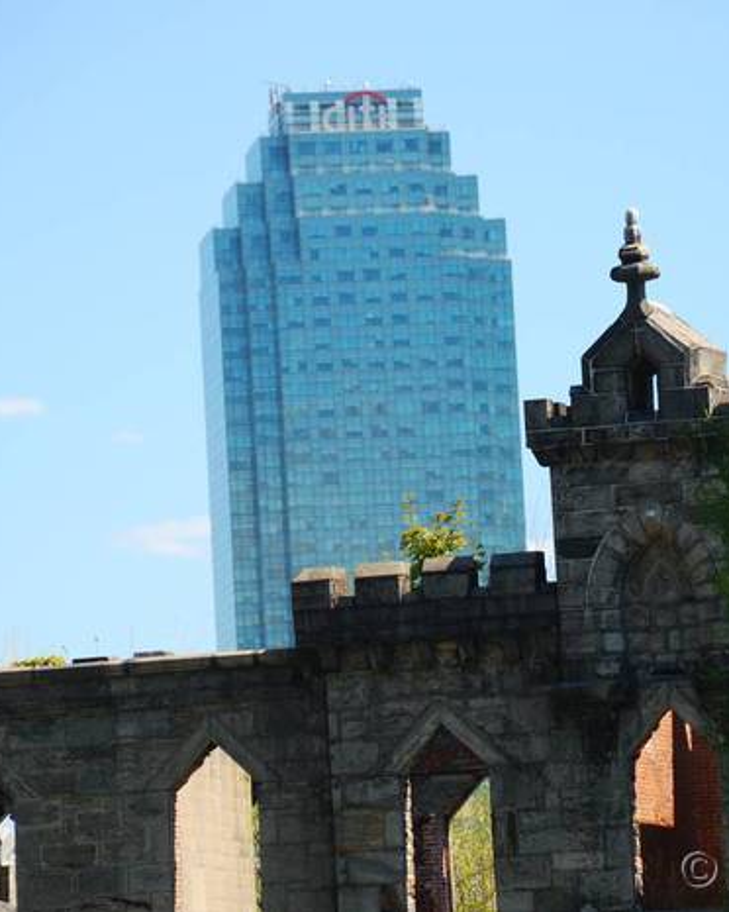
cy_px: 457
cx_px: 453
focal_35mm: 318
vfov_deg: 6.1
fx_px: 8576
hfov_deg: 4.9
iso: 100
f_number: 5.6
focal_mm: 150
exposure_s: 1/250
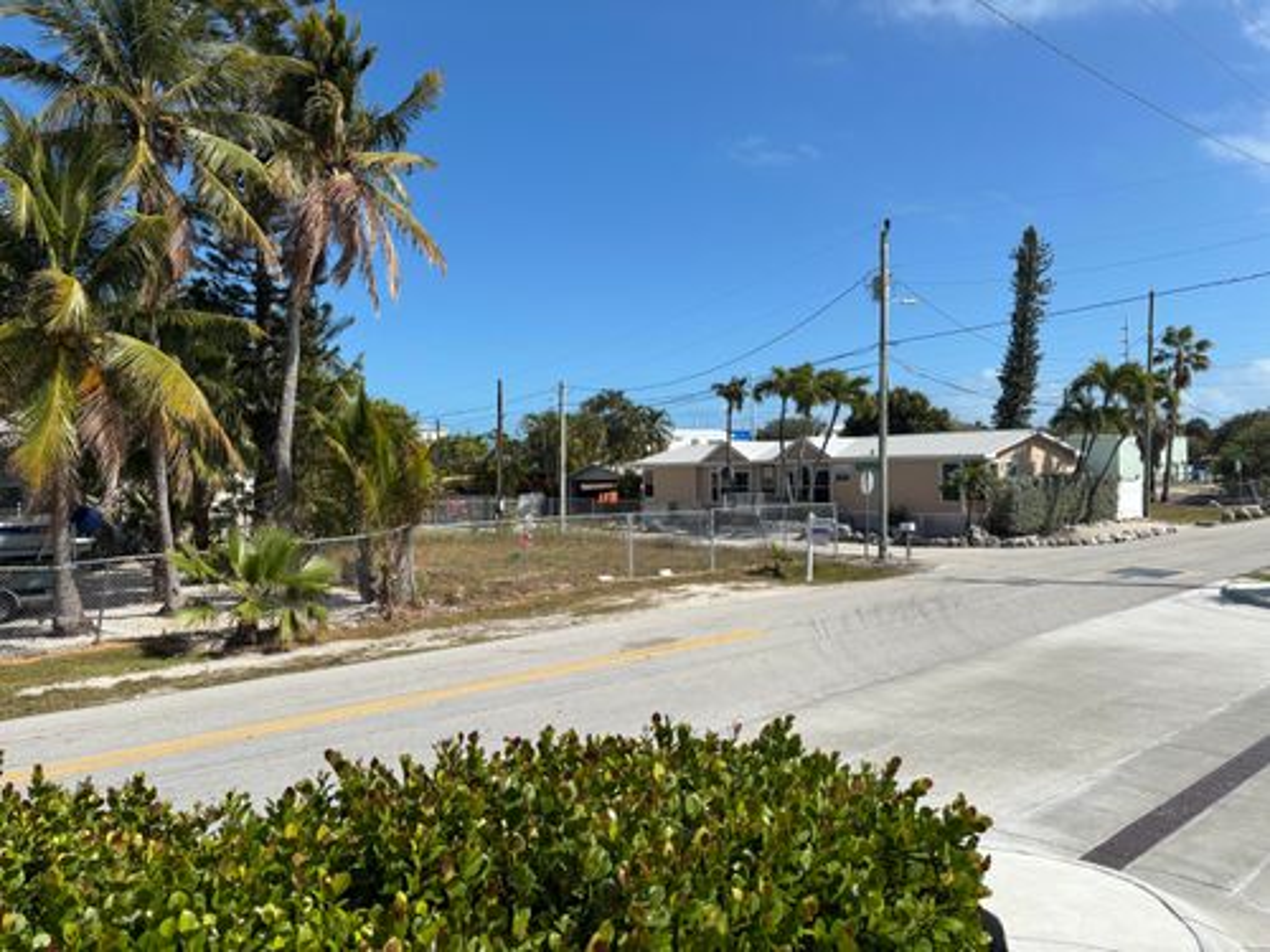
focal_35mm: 26
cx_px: 635
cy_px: 476
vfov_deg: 53.1
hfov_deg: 67.3
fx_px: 954
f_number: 1.6
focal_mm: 5.96
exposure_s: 1/4630
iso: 50
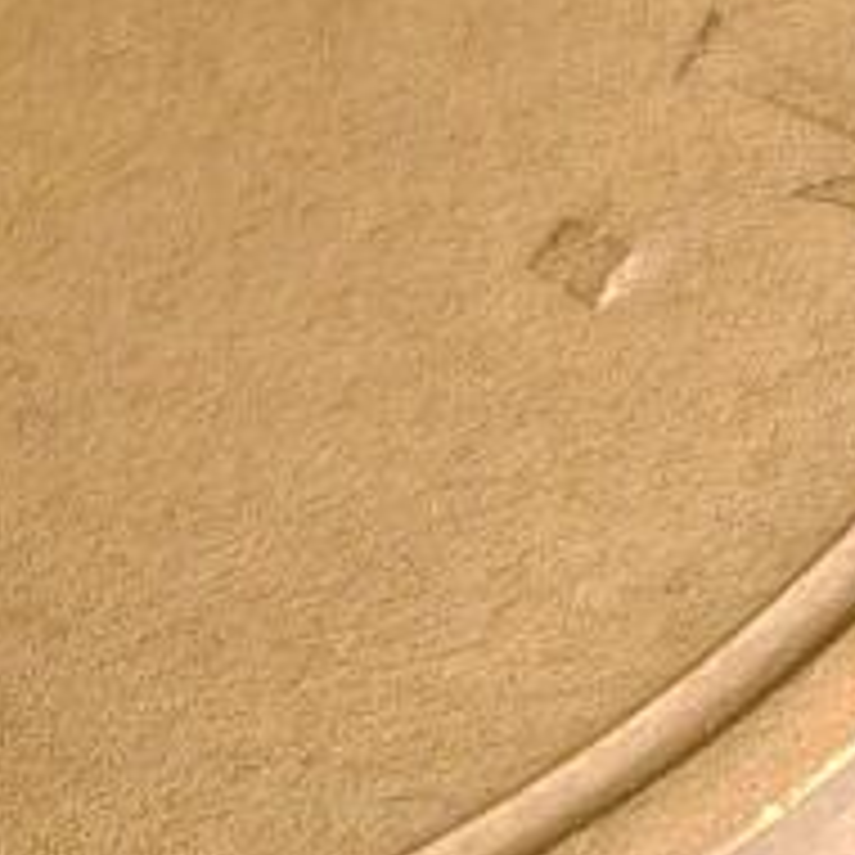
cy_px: 1773
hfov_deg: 8.3
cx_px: -1228
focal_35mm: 193
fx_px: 5393
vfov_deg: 8.5
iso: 250
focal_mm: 6.06
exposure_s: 1/200
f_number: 1.6
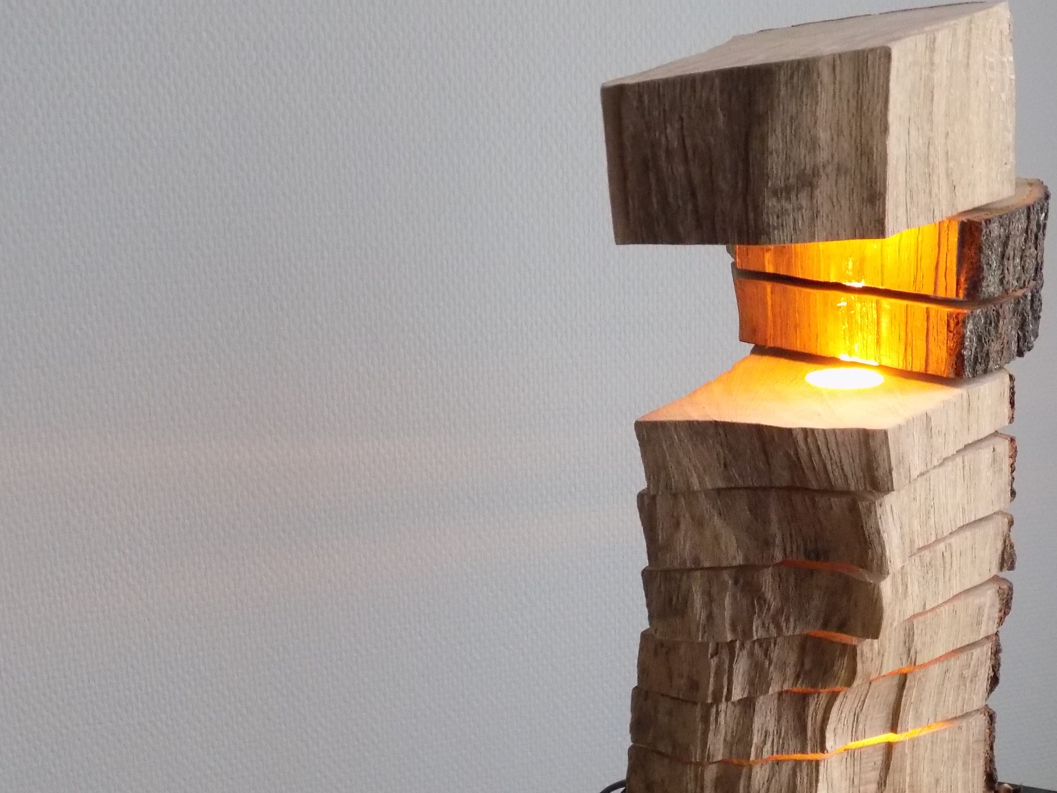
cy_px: 555
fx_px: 1557
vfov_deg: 28.3
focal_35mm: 51
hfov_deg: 36.6
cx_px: 790
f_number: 3.4
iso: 400
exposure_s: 1/13
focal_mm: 6.1
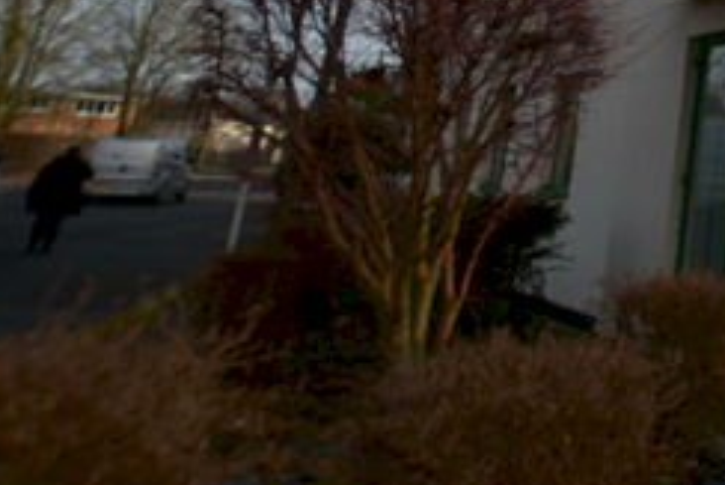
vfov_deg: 27.2
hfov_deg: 30.7
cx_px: 1025
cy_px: -109
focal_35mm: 43
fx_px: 866
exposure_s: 1/2000
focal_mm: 10
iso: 140
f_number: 3.5
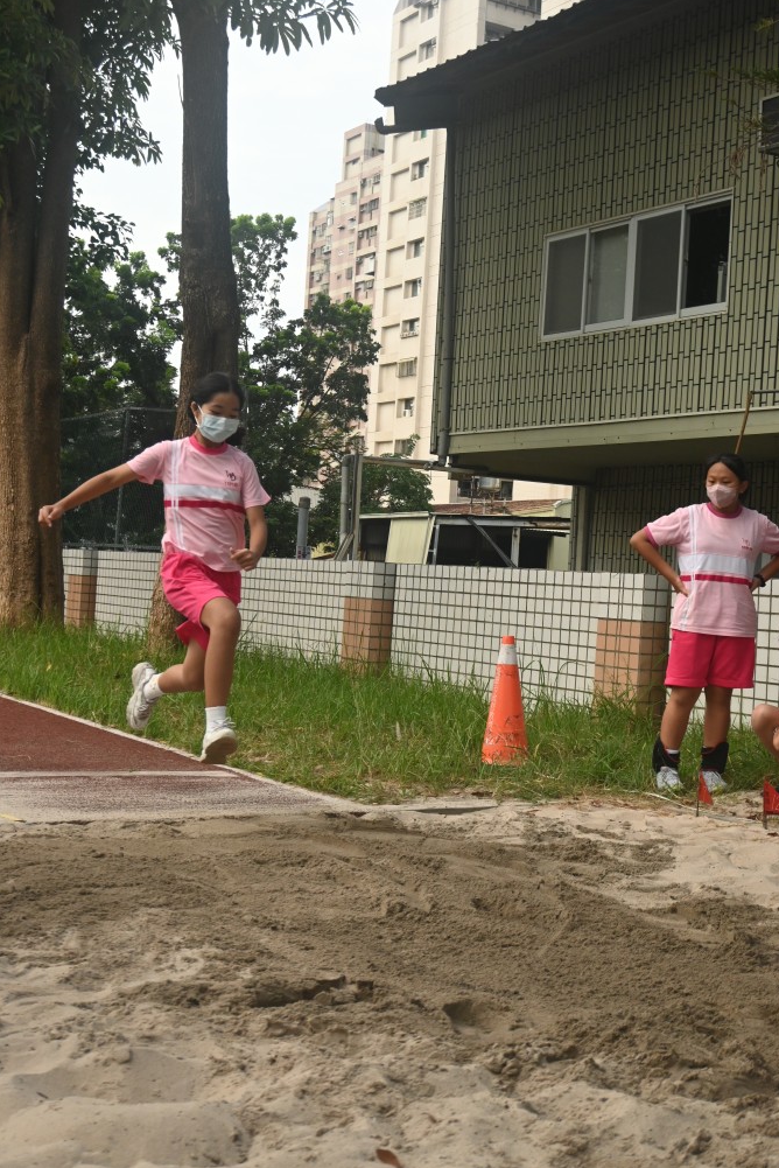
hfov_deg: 28.8
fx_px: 1517
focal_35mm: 47
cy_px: 575
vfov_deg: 42.1
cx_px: 396
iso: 1000
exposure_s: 1/2500
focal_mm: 30.5
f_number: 5
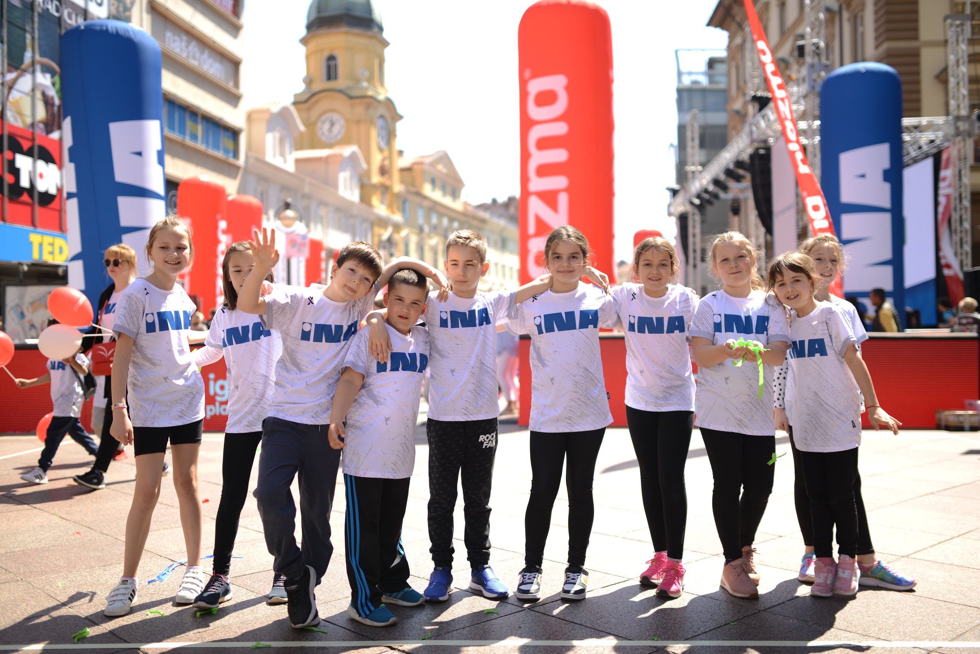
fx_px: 953
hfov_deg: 54.4
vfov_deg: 37.9
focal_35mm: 35
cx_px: 490
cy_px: 327
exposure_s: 1/1250
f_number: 1.6
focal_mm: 35
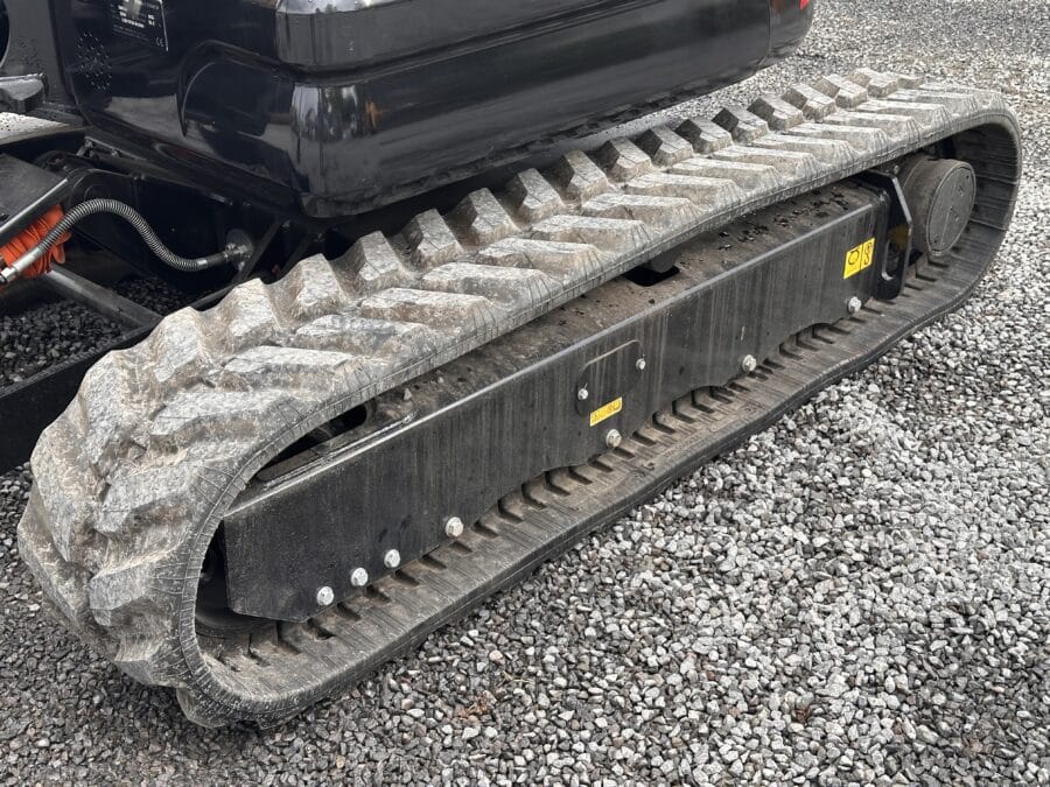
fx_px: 1456
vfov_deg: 30.3
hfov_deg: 39.7
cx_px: 525
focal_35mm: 48
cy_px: 394
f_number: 1.78
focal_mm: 6.86
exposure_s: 1/295
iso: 64
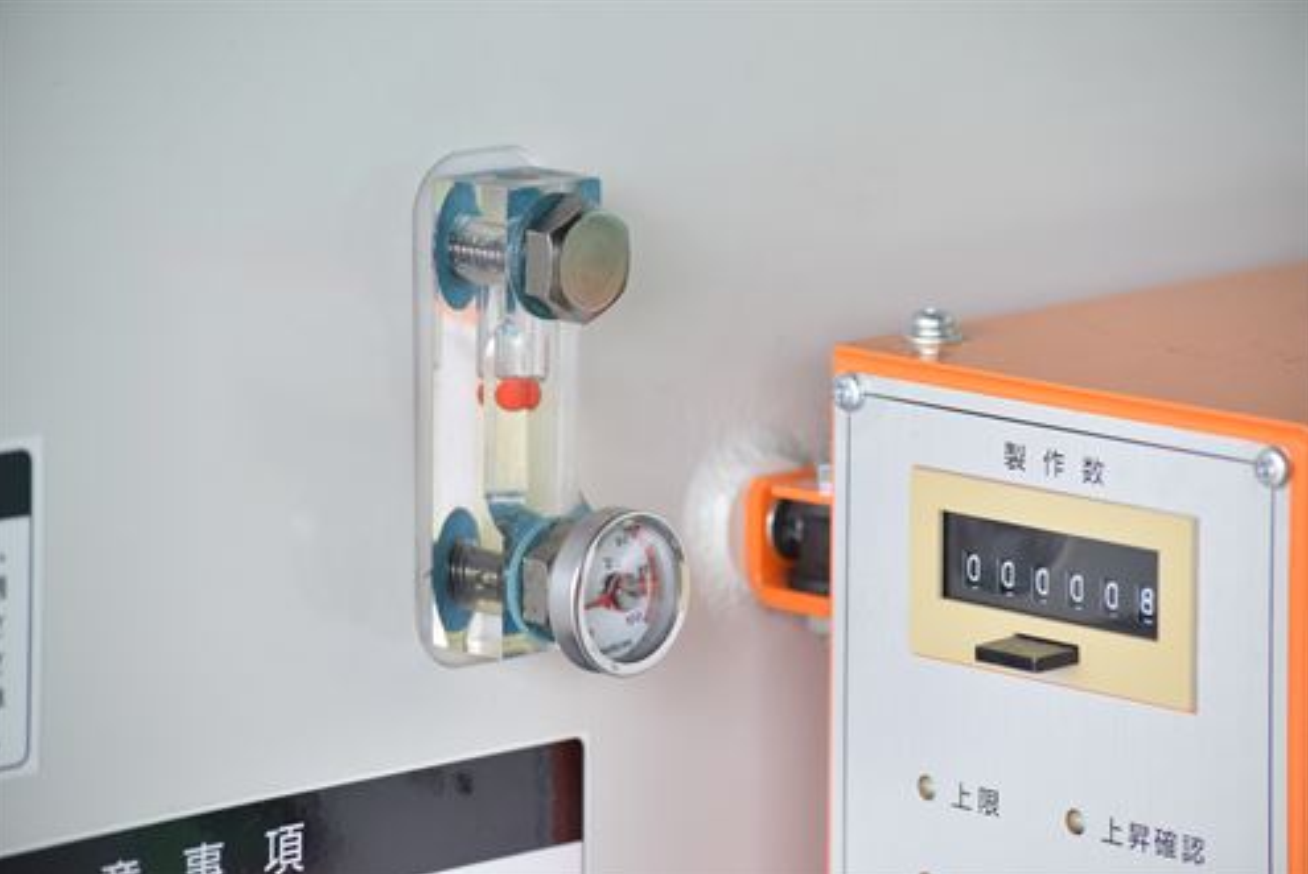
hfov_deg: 10.4
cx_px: 650
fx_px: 7164
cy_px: 438
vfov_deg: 7.0
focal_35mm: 197
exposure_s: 1/125
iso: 1250
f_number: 6.3
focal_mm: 130
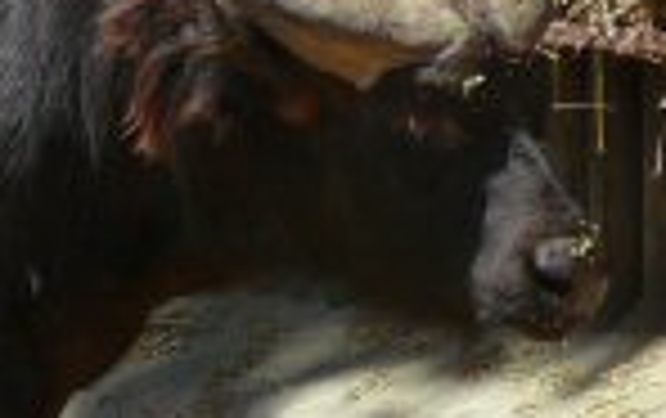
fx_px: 16615
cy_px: 128
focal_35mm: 914
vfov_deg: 1.4
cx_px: -140
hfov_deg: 2.3
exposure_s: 1/400
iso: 100
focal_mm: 38
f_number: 4.1
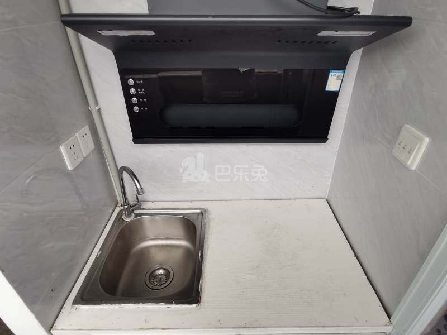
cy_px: 168
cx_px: 224
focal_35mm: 19
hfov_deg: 84.7
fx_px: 245
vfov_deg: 68.7
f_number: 2.2
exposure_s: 1/100
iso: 100
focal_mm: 2.26
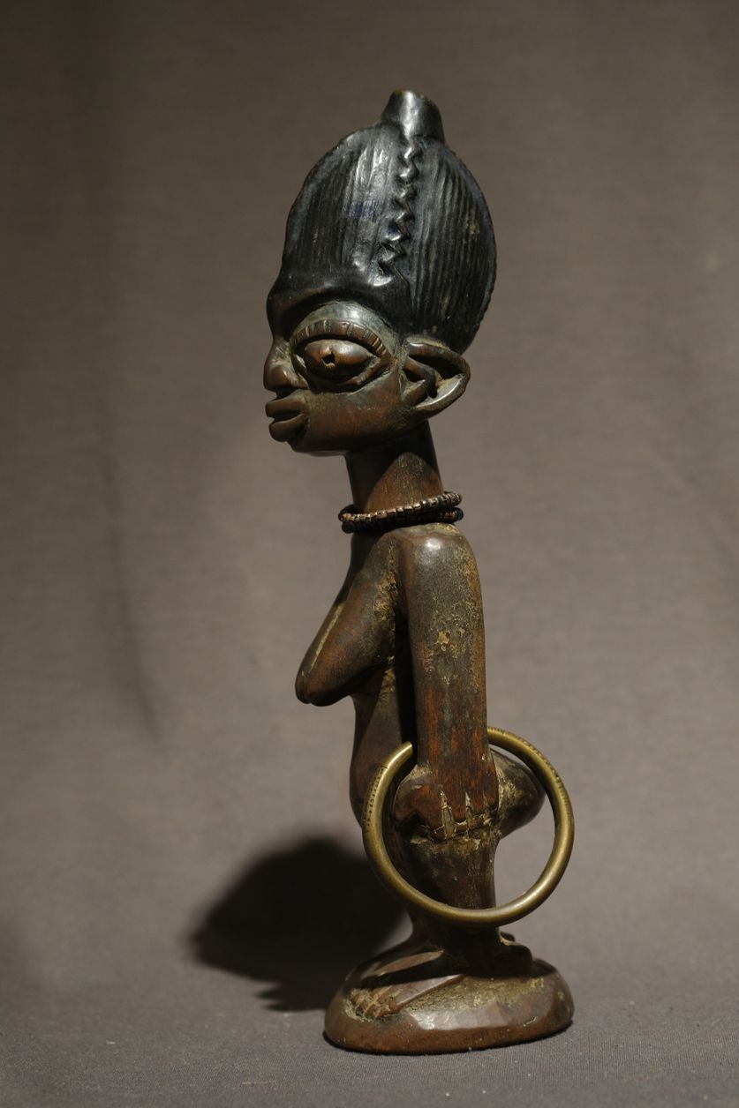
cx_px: 370
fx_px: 2772
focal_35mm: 90
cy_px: 554
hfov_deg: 15.2
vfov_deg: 22.6
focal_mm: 60
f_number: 4
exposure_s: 1/58
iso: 800
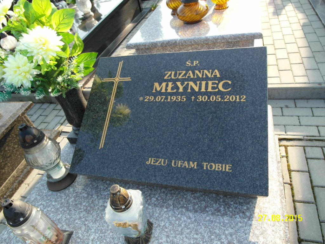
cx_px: 162
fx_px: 225
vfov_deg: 56.8
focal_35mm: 24
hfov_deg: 71.6
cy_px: 122
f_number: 3.4
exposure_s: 1/125
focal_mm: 5.2
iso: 80
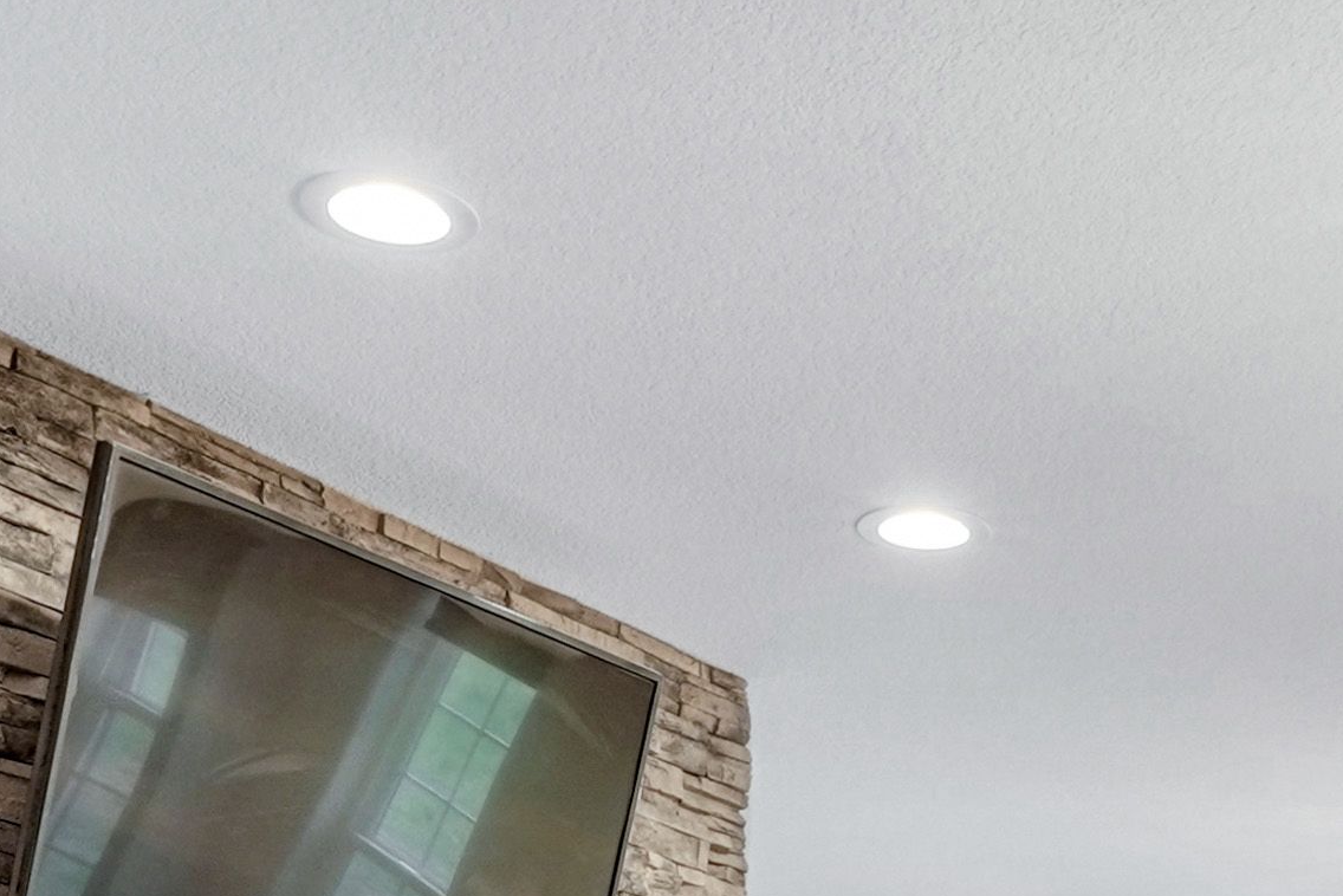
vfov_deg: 15.8
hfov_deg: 25.7
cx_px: 1405
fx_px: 2761
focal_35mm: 74
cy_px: 1587
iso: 400
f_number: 8
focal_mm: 14
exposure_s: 1/2
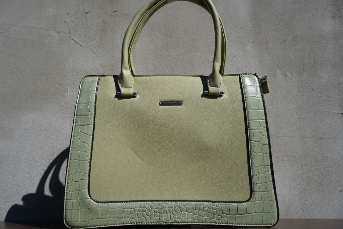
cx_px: 172
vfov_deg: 37.9
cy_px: 114
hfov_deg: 54.4
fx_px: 333
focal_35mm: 35
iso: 160
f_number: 8
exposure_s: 1/800
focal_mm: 35
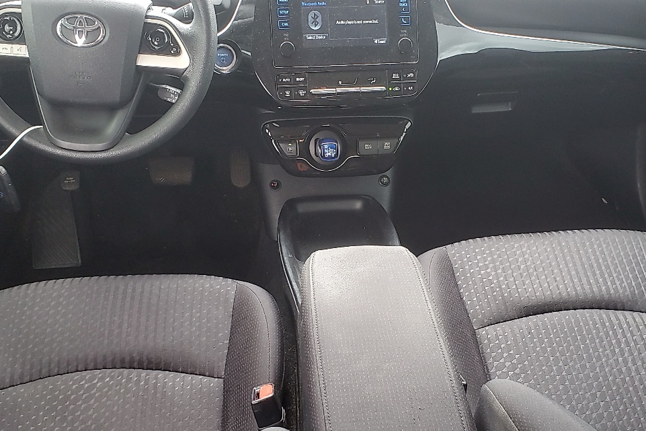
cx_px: 352
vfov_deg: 29.7
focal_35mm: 45
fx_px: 808
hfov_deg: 43.6
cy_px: 276
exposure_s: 1/60.2
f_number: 1.5
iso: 108
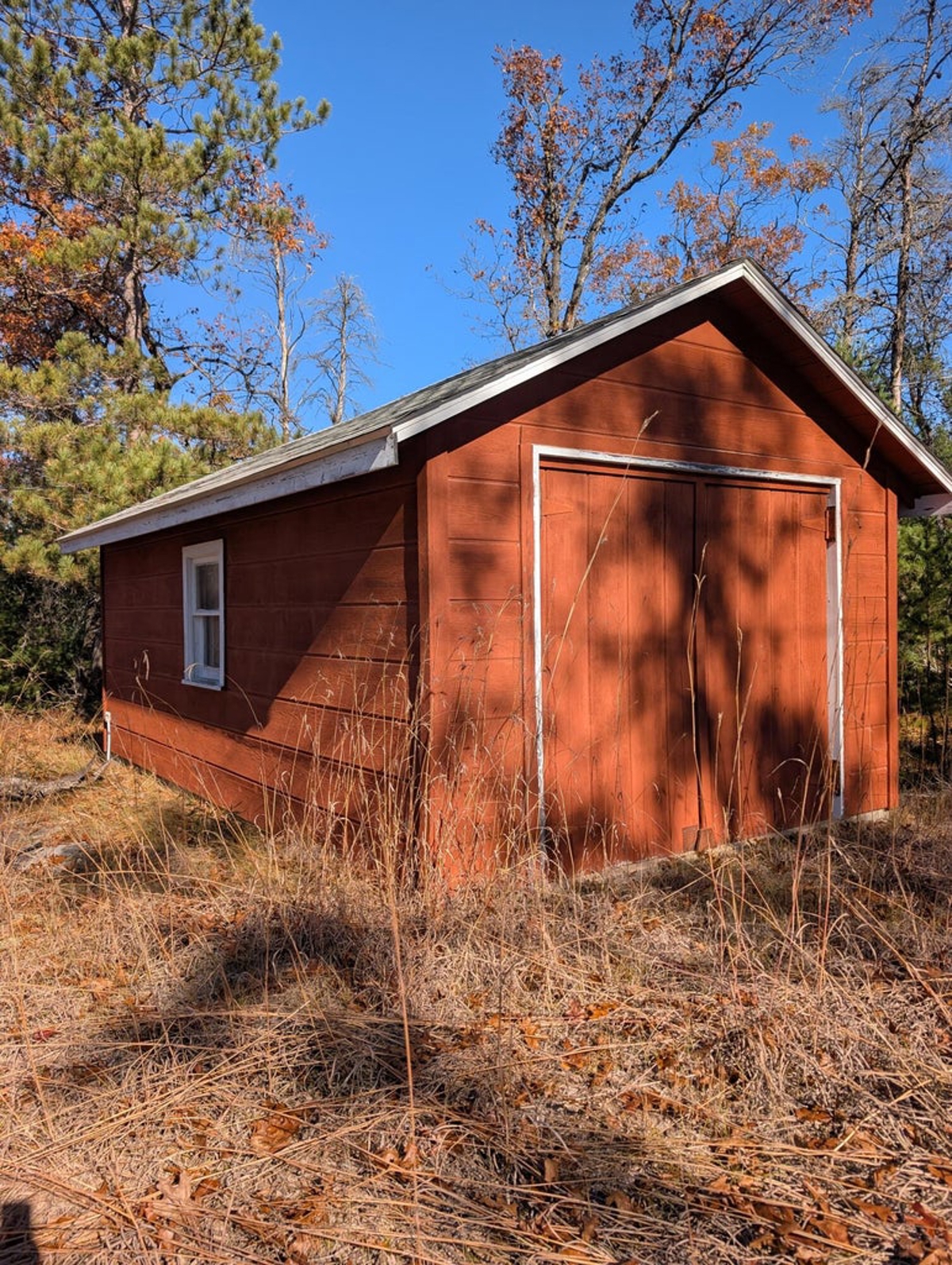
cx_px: 476
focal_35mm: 24
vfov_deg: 71.5
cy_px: 632
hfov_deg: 56.9
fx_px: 878
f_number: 1.68
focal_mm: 6.9
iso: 18
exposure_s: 1/974
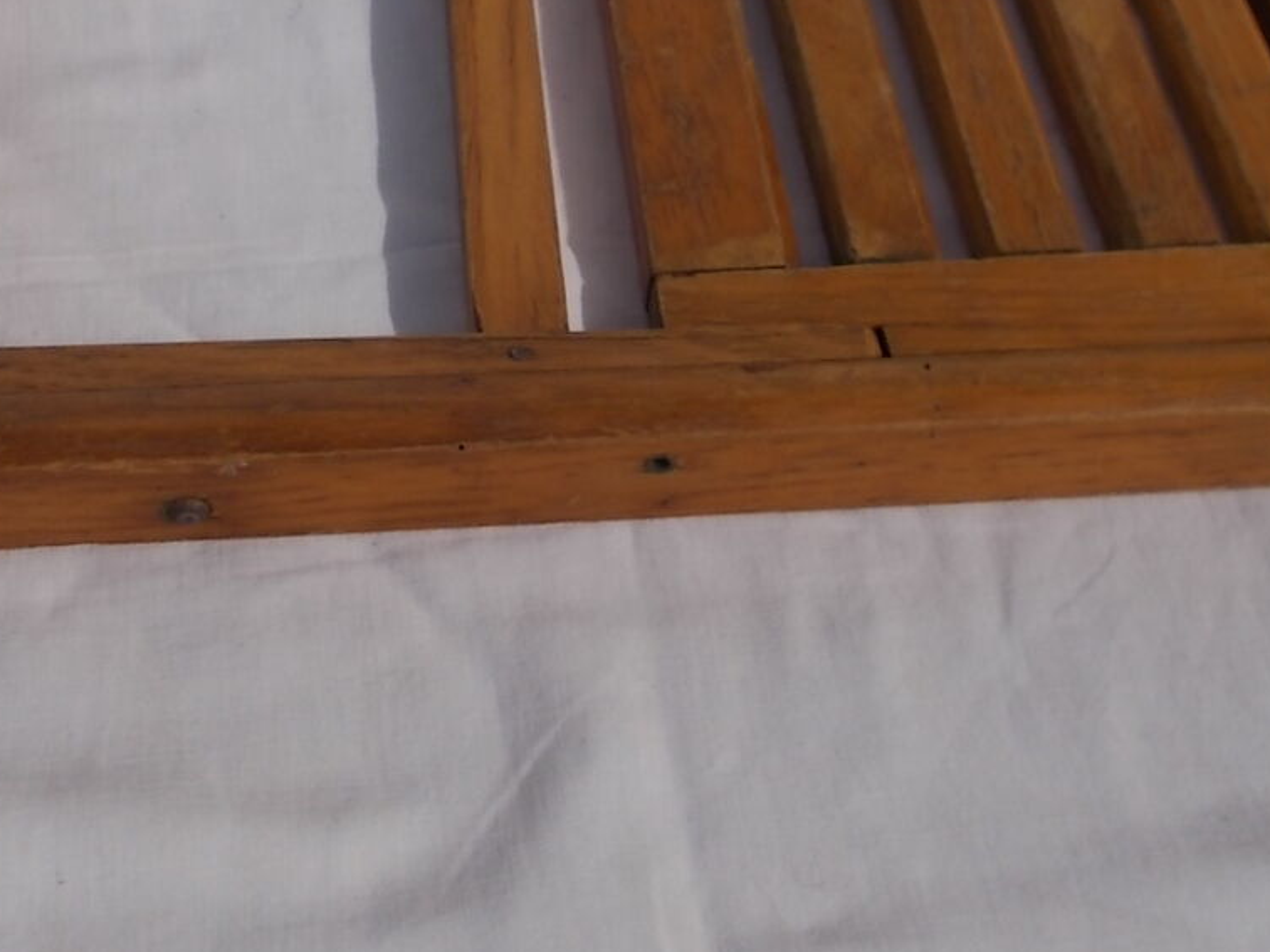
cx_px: 566
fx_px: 2018
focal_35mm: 55
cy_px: 223
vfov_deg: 26.2
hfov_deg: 34.9
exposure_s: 1/500
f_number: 8
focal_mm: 4.6
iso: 80
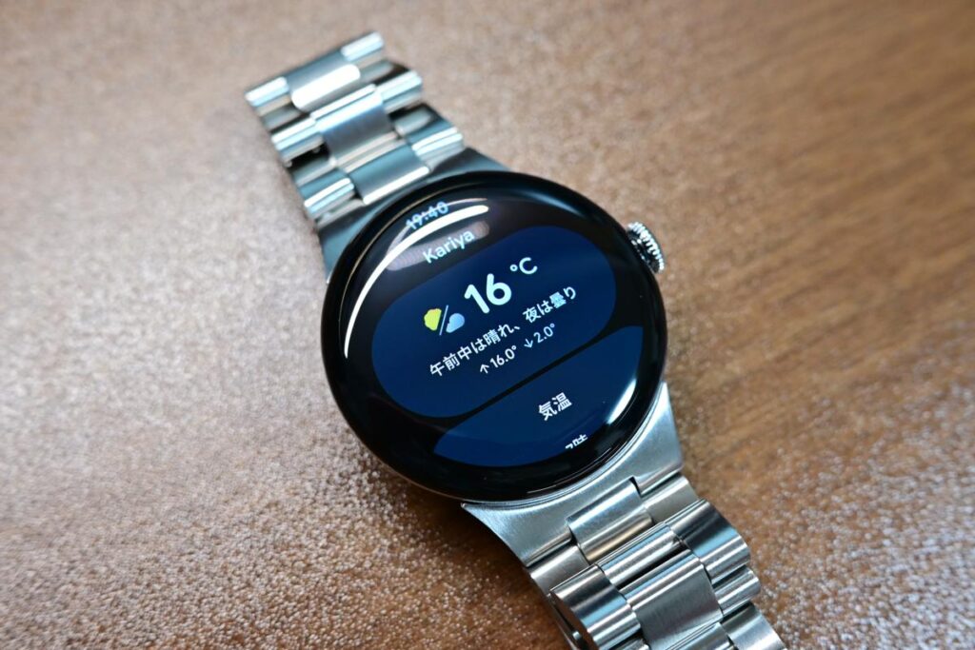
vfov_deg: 36.9
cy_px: 325
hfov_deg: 53.1
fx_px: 975
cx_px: 488
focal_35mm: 36
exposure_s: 1/30
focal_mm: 24
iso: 800
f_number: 4.5
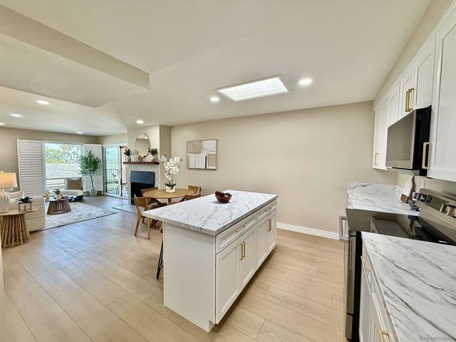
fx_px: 184
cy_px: 171
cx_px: 228
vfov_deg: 85.7
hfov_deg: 102.1
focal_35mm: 14
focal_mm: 2.22
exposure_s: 1/120
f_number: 2.2
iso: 160
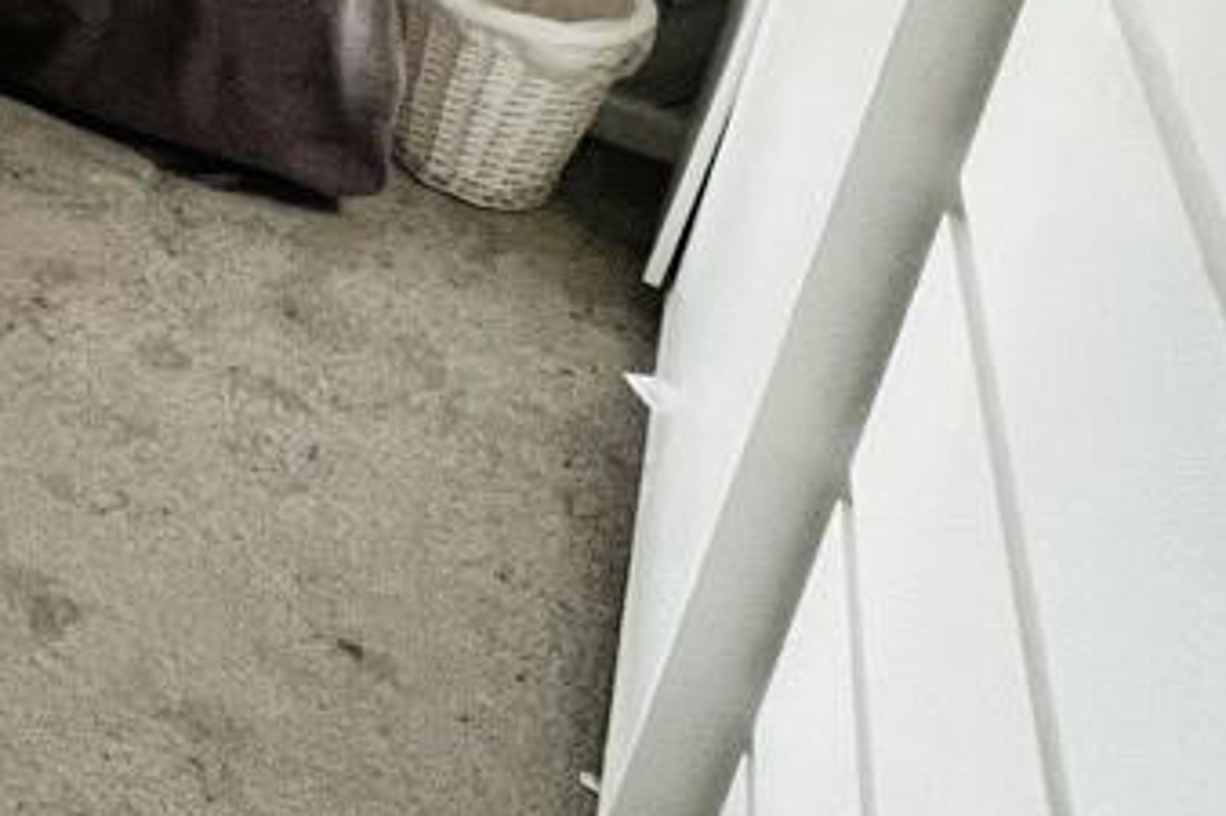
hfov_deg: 29.0
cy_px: -214
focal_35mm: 41
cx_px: -620
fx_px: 1396
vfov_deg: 27.7
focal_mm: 1.57
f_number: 1.8
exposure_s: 1/100
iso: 80
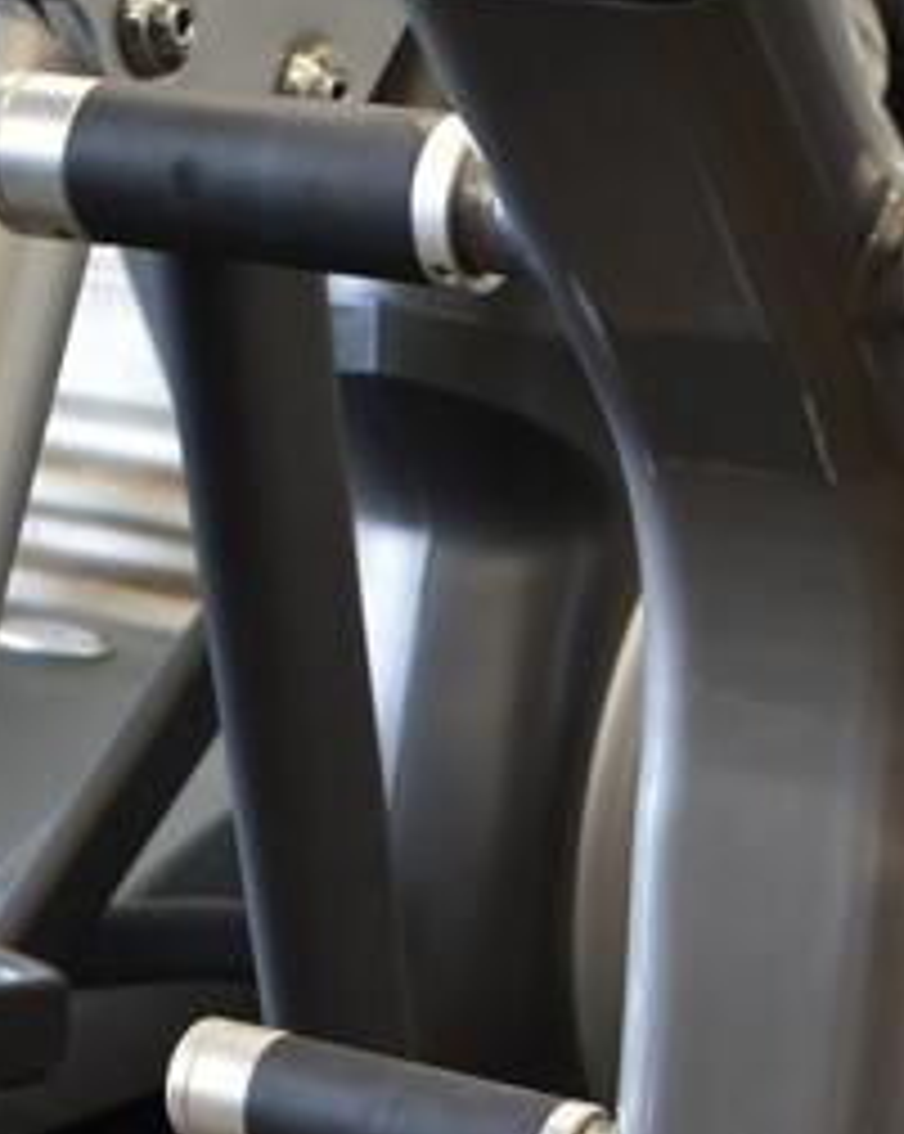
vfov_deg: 19.6
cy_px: 1352
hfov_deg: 16.5
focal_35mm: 92
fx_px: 3082
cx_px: 769
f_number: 3.5
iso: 400
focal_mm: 18
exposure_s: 1/30
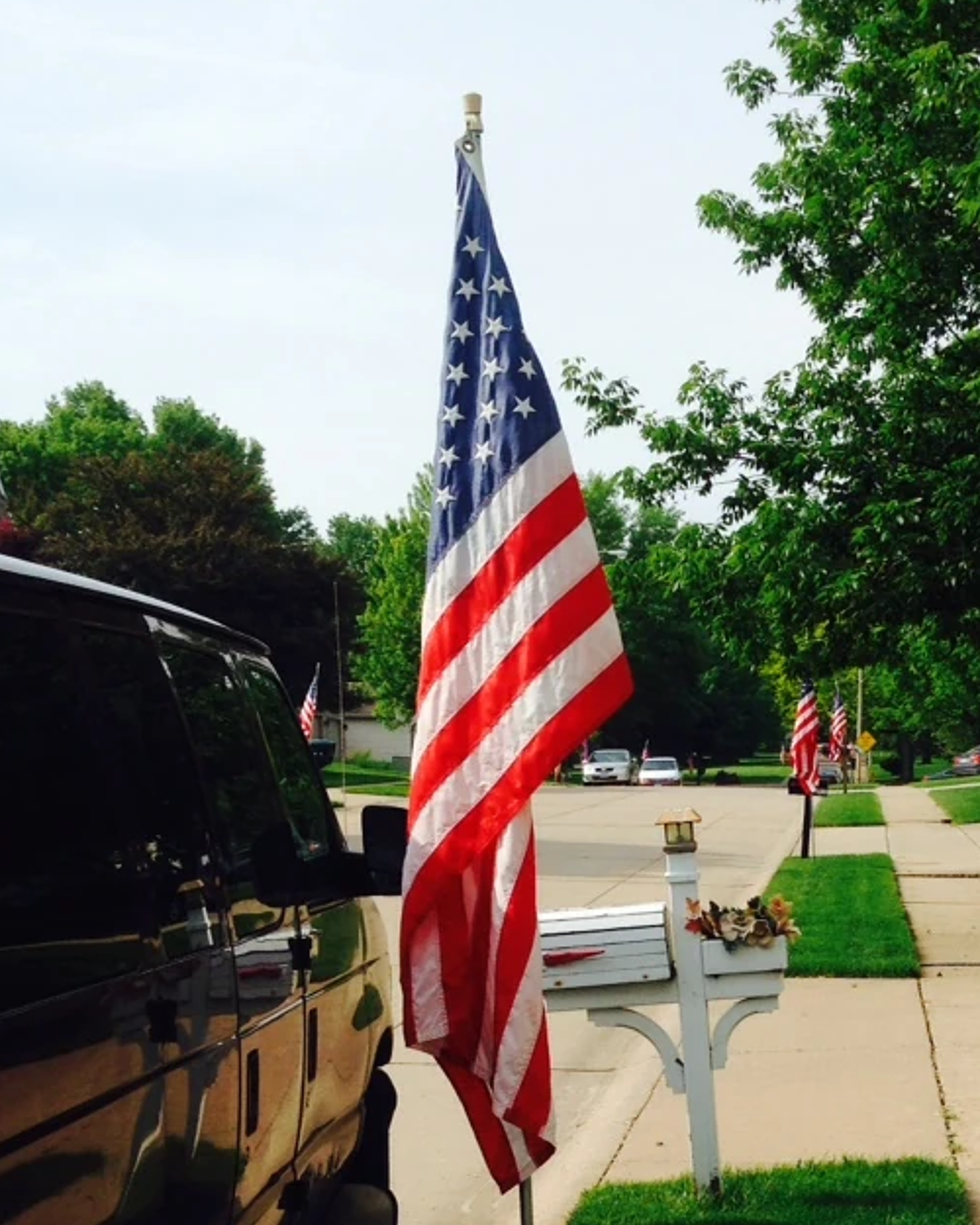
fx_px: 2393
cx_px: 796
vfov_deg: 27.9
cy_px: 1054
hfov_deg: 22.8
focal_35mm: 66
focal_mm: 4.12
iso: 50
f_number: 2.4
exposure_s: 1/1391
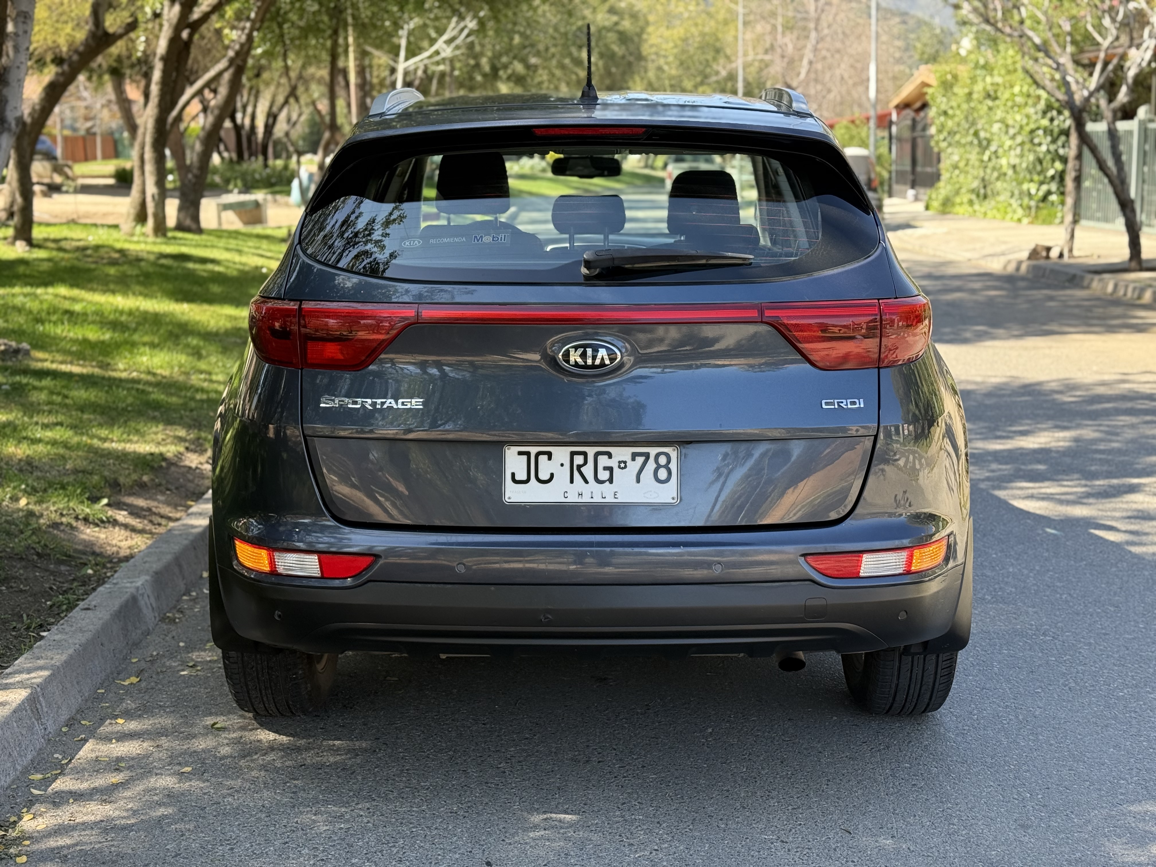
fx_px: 1603
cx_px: 578
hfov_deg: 39.7
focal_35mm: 48
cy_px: 434
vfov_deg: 30.3
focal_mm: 6.76
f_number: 1.78
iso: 80
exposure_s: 1/503
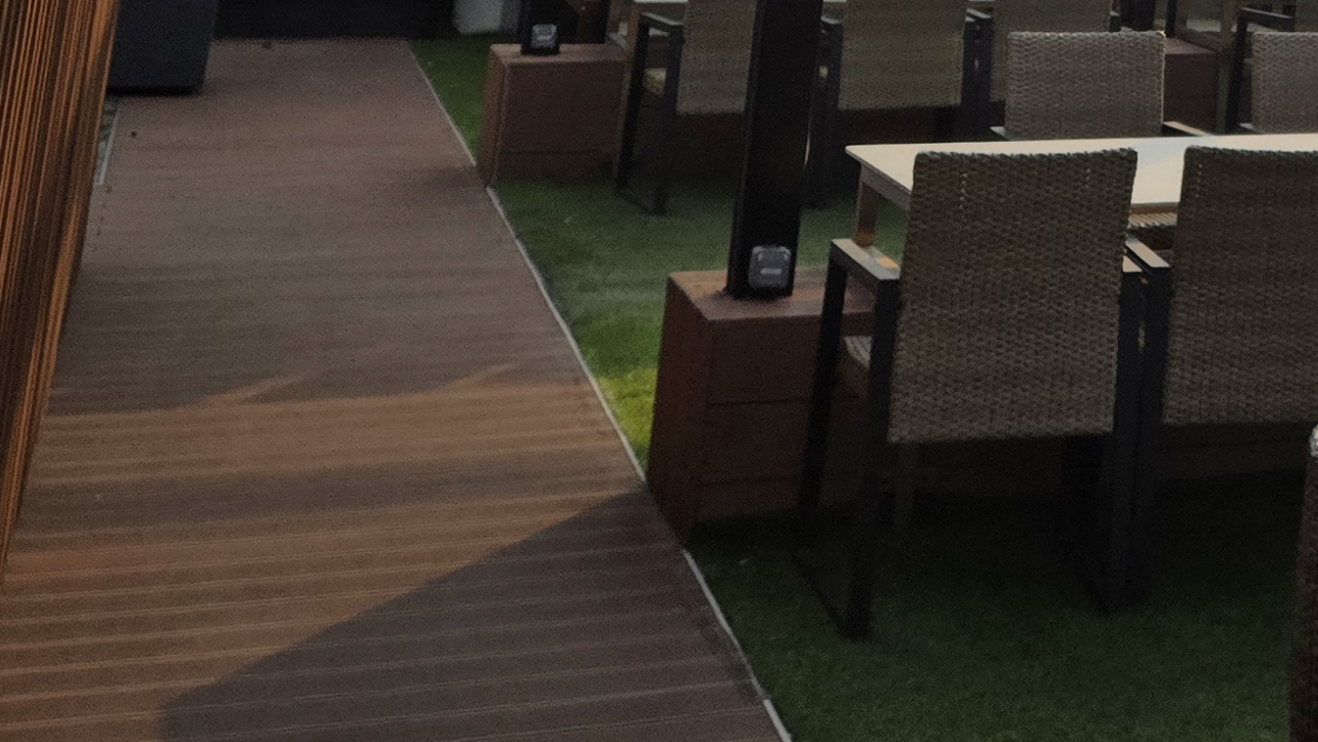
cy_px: -783
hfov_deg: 24.4
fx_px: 2726
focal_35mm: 78
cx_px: 1625
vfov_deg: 13.2
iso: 25
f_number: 1.8
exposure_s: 1/3143
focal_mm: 5.4
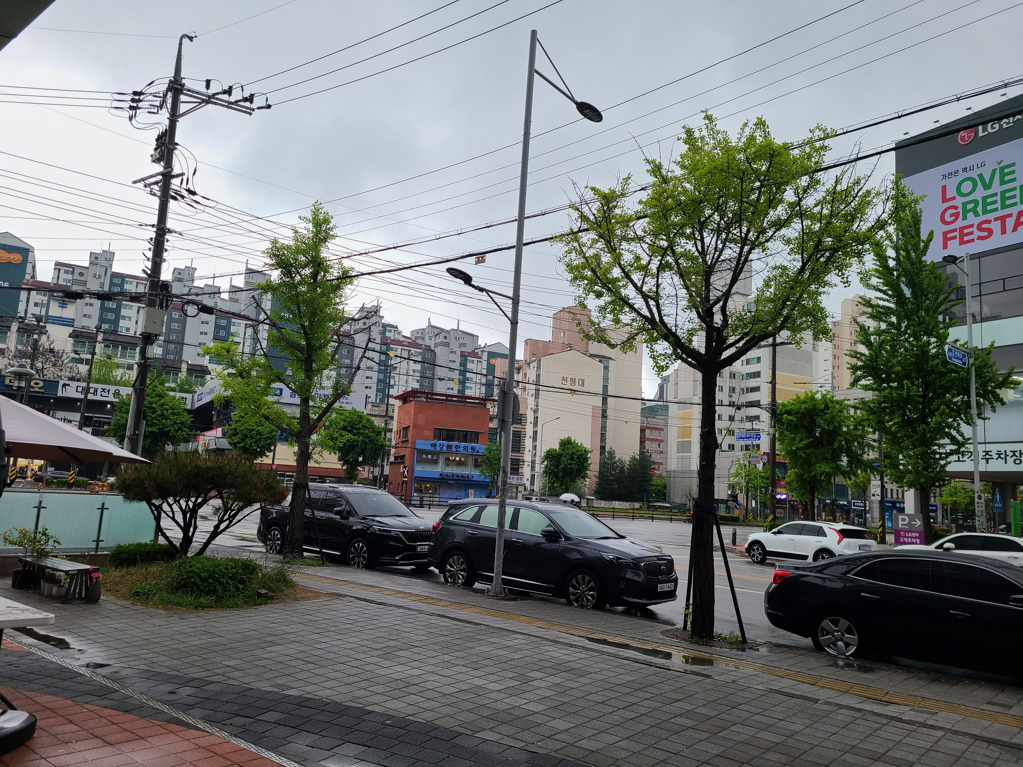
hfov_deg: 67.3
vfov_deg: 53.1
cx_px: 512
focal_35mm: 26
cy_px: 384
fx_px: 768
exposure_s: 1/366
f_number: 1.8
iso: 40
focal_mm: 5.4
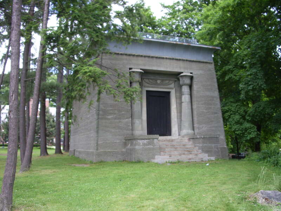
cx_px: 140
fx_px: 284
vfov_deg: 40.7
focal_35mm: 35
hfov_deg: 52.6
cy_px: 106
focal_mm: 5.8
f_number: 4.3
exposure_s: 1/80
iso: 80
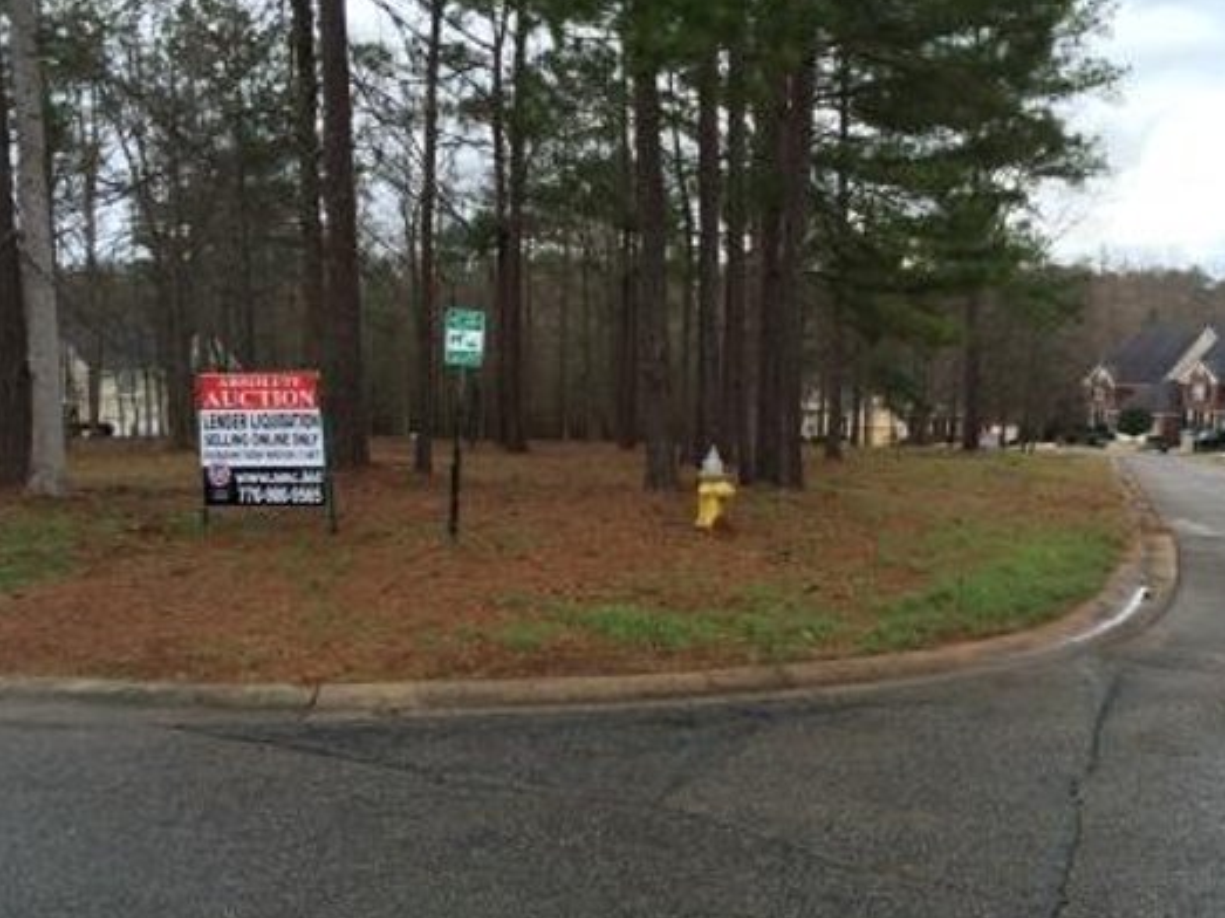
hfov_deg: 52.4
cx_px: 718
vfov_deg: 40.7
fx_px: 1238
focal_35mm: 35
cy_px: 465
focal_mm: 4.15
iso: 32
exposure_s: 1/60
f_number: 2.2
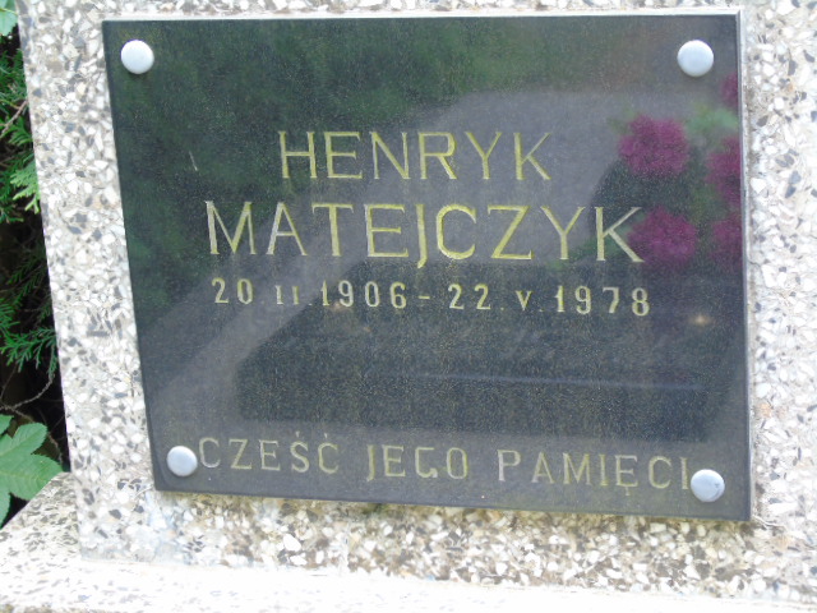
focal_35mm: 94
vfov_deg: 15.7
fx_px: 2219
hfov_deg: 20.9
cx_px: 408
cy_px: 306
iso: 200
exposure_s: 1/40
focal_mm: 17
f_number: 4.3
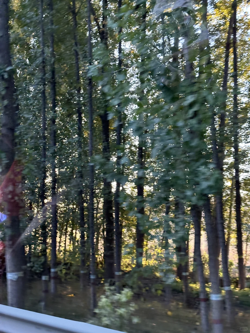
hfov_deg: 30.3
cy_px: 166
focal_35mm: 48
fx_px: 462
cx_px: 125
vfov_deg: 39.7
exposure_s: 1/38
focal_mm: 6.86
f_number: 1.78
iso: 200
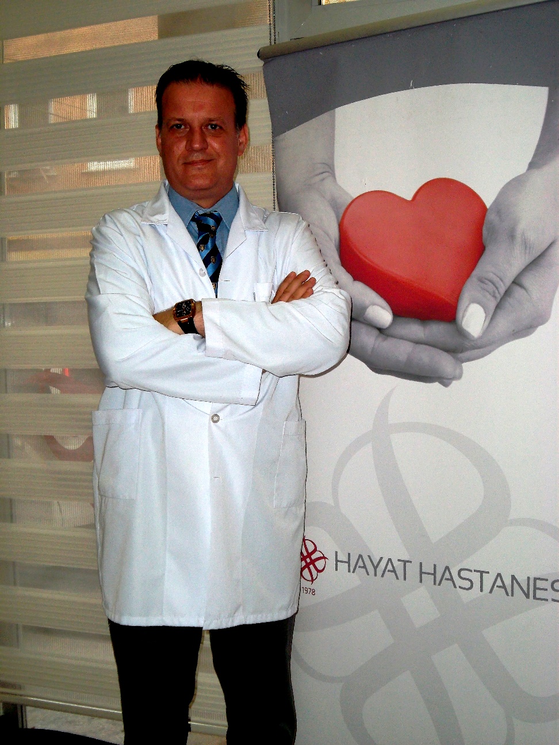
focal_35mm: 44
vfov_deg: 42.9
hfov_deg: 32.9
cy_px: 372
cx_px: 280
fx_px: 947
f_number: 4.5
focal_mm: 7.8
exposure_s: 1/52
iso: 200
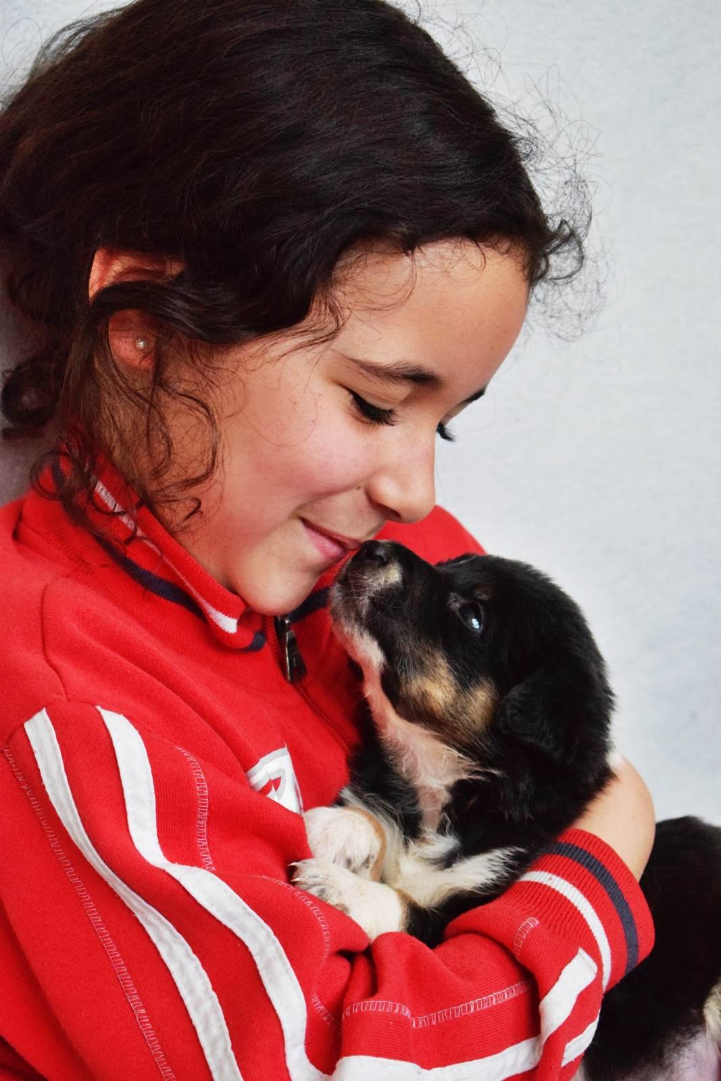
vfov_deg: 24.6
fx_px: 2478
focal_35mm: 82
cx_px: 360
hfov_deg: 16.6
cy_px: 540
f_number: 5.6
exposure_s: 1/60
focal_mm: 55
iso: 3600
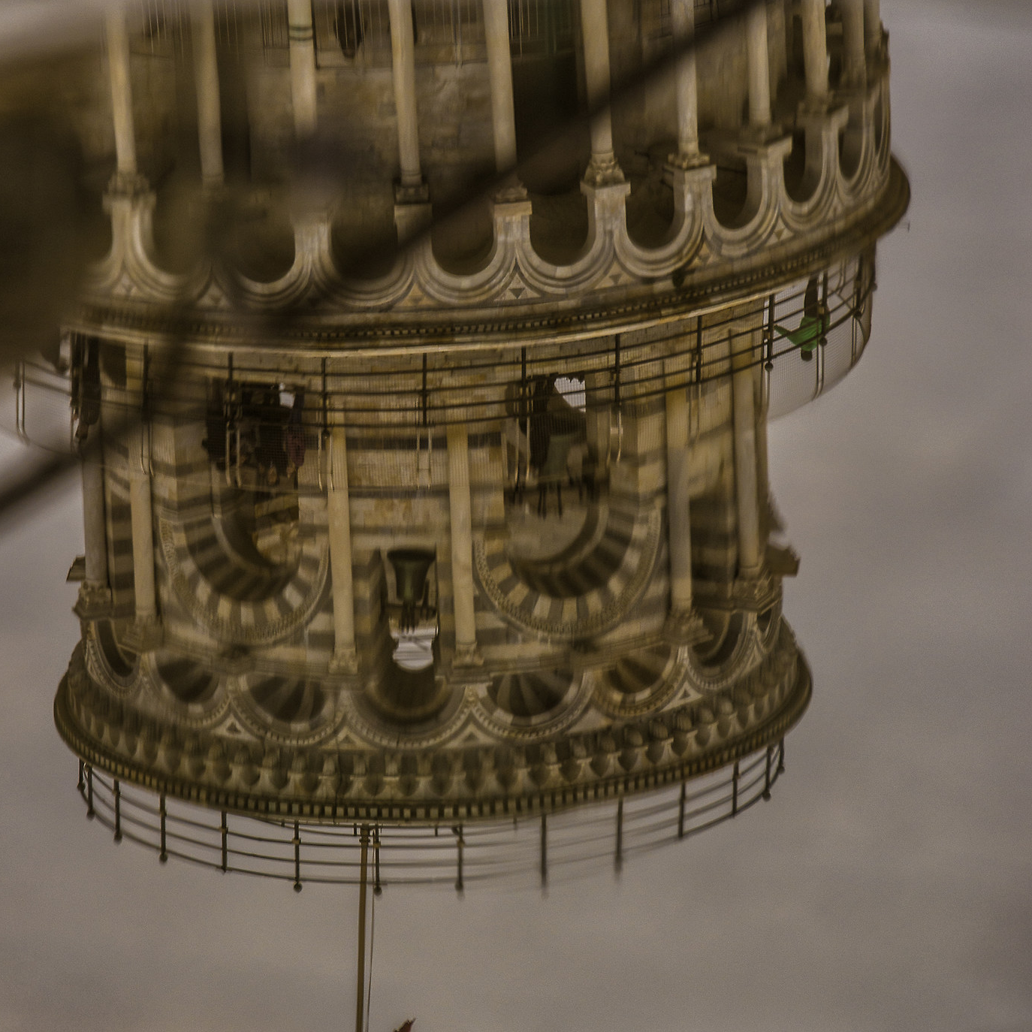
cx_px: 431
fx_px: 10018
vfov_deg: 5.9
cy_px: 432
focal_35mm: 297
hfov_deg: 5.9
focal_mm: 200
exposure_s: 1/400
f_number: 5.6
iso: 200
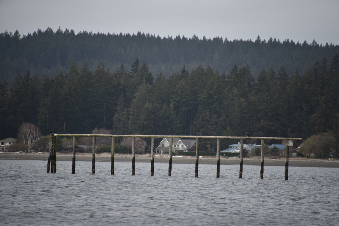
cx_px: 170
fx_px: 2825
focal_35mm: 300
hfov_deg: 6.9
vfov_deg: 4.6
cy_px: 113
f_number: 5.6
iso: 400
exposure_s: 1/640
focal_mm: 300
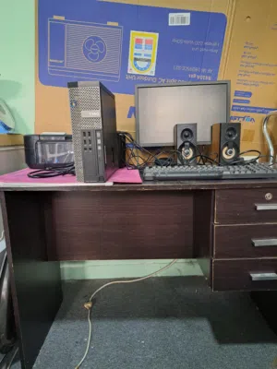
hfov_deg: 56.8
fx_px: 256
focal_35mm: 24
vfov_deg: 71.6
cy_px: 184
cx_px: 138
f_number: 1.8
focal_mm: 5.23
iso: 500
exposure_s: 1/25
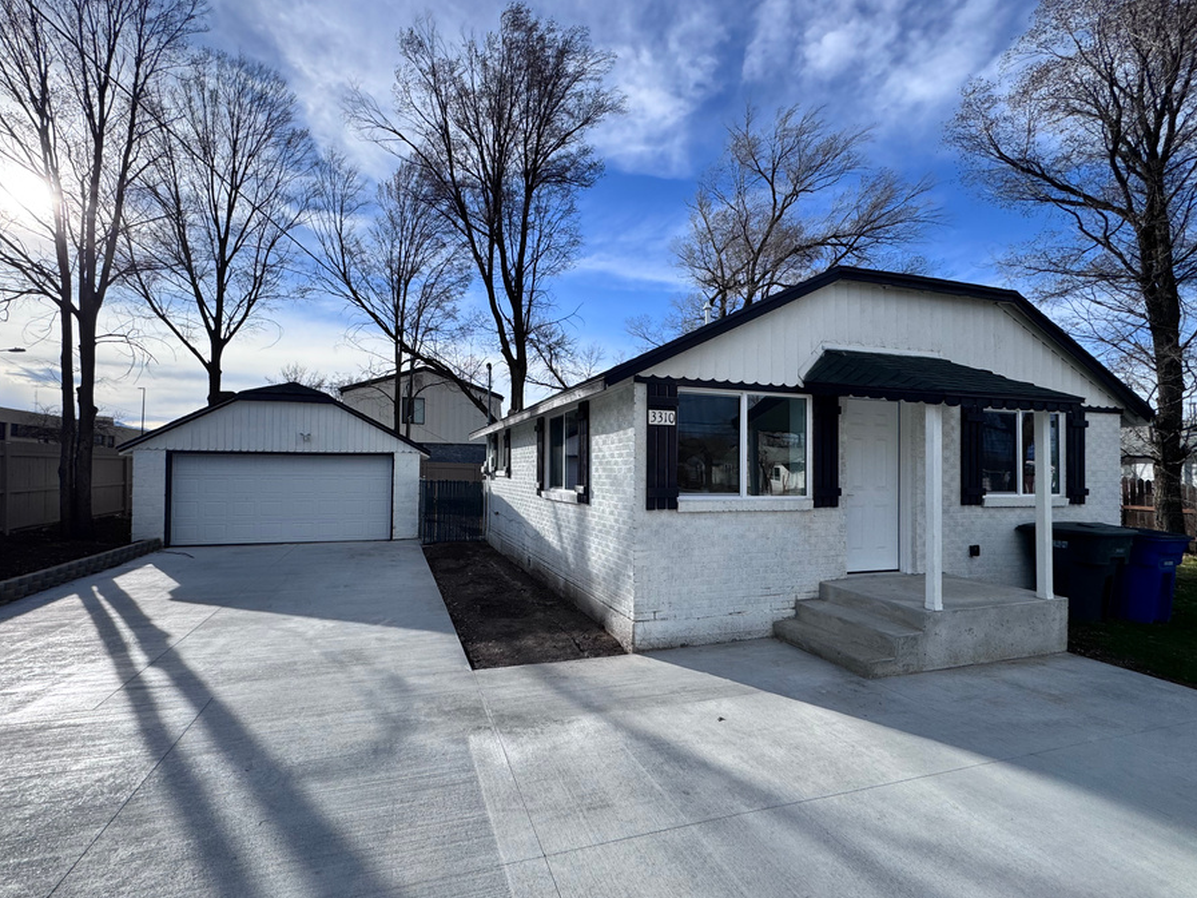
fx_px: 553
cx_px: 560
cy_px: 466
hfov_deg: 94.4
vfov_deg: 78.1
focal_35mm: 16
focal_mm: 2.22
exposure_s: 1/2273
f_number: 2.2
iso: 50
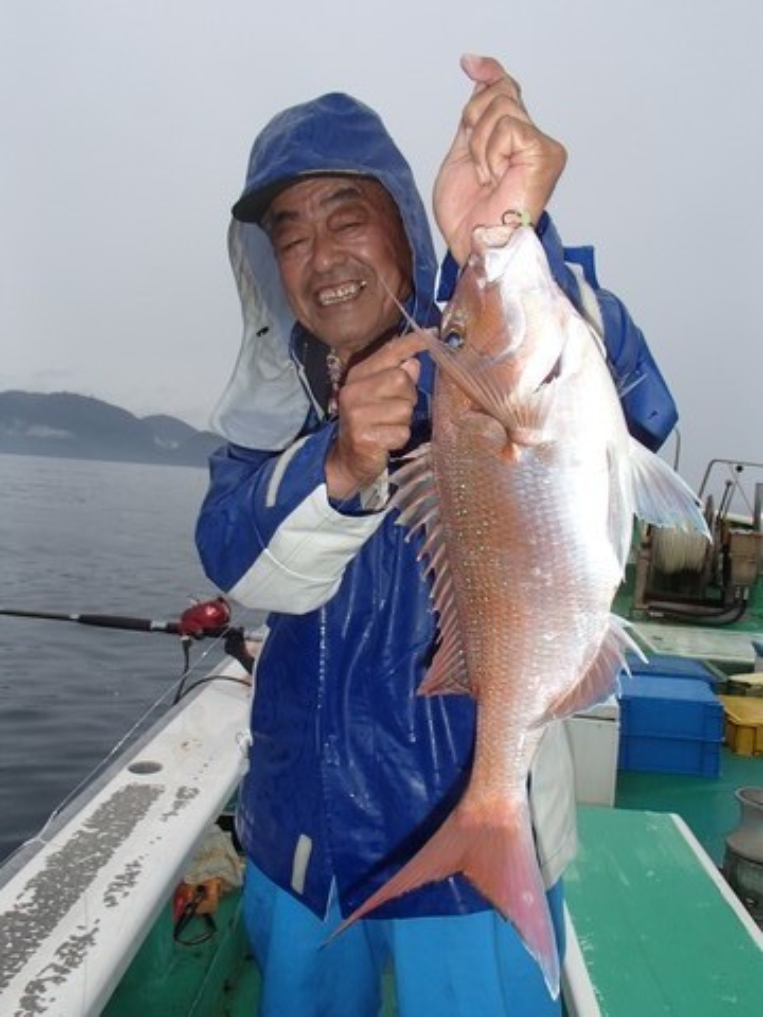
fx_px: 823
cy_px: 508
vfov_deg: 63.4
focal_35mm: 28
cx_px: 382
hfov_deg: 49.7
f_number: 3.9
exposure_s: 1/500
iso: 100
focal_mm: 5
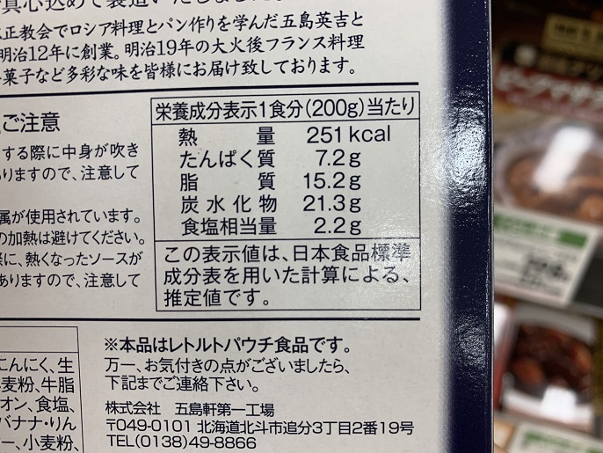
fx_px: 453
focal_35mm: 26
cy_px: 226
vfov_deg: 53.1
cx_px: 302
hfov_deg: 67.3
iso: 50
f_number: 1.8
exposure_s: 1/60
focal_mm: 4.25
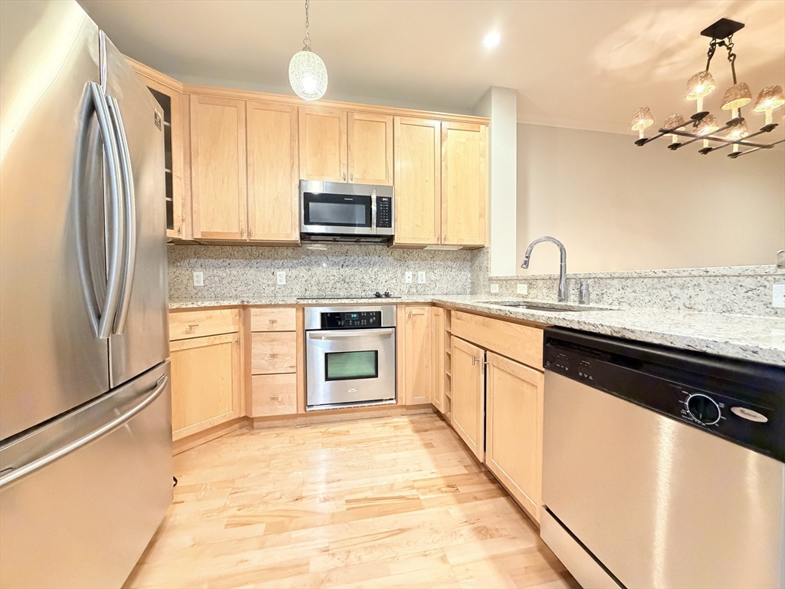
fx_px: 317
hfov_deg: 102.1
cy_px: 294
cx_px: 392
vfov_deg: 85.7
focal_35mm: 14
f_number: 2.2
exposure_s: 1/60
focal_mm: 2.22
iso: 1000
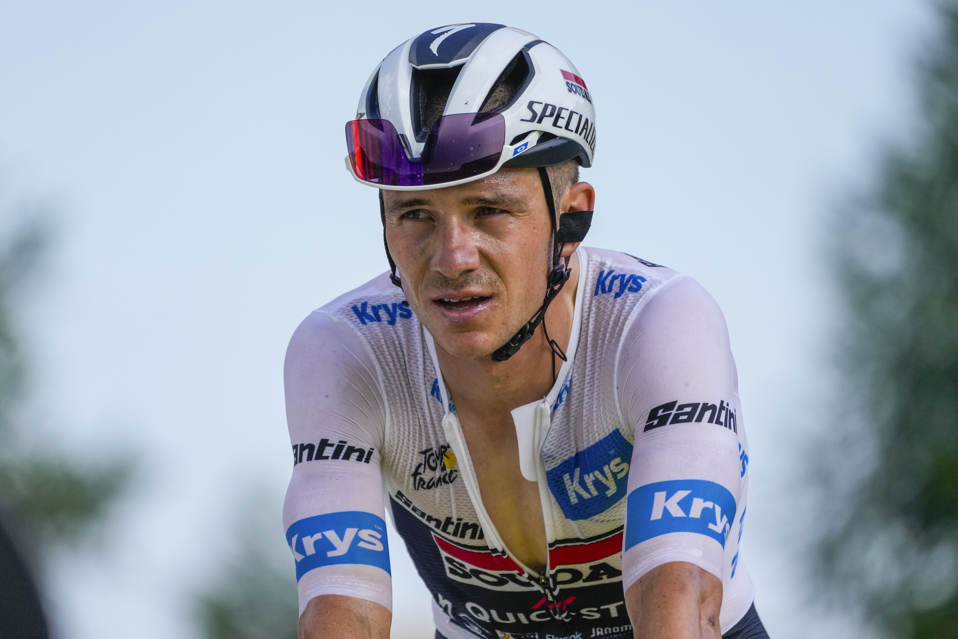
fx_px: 10644
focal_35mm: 400
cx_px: 479
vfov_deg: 3.4
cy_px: 320
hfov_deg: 5.2
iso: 640
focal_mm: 400
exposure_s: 1/2500
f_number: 5.6
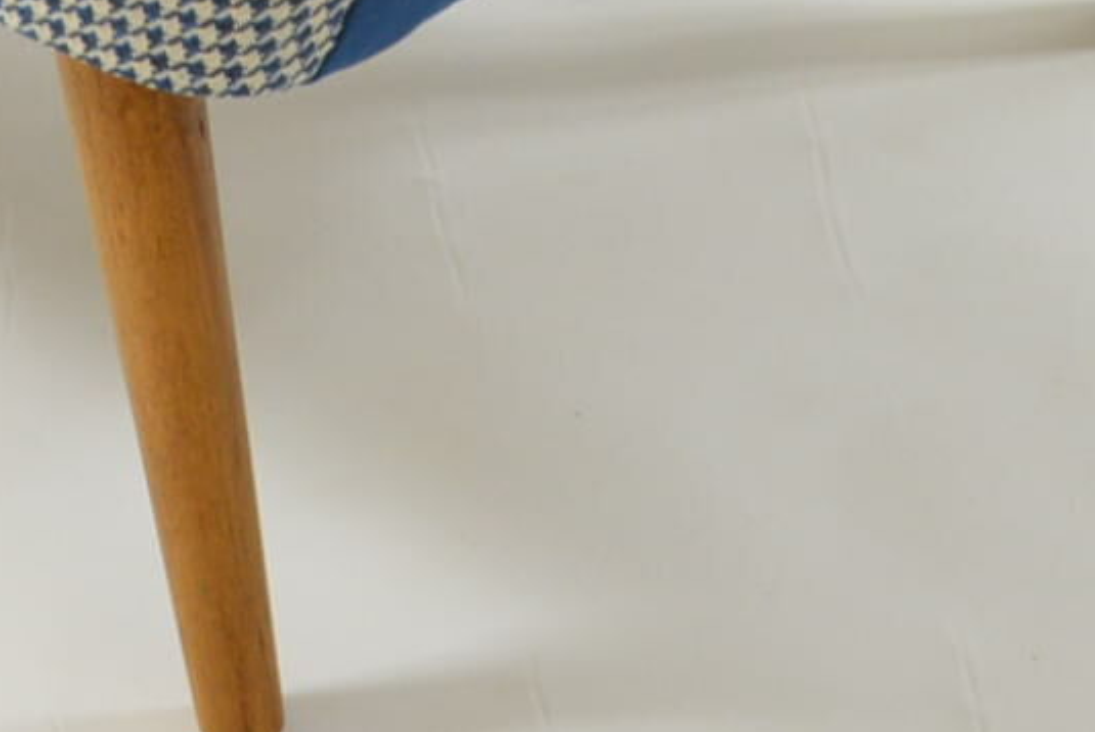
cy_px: -959
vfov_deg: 6.1
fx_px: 6638
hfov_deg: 9.4
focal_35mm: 218
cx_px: 395
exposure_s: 1/60
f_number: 5.6
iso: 500
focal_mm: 26
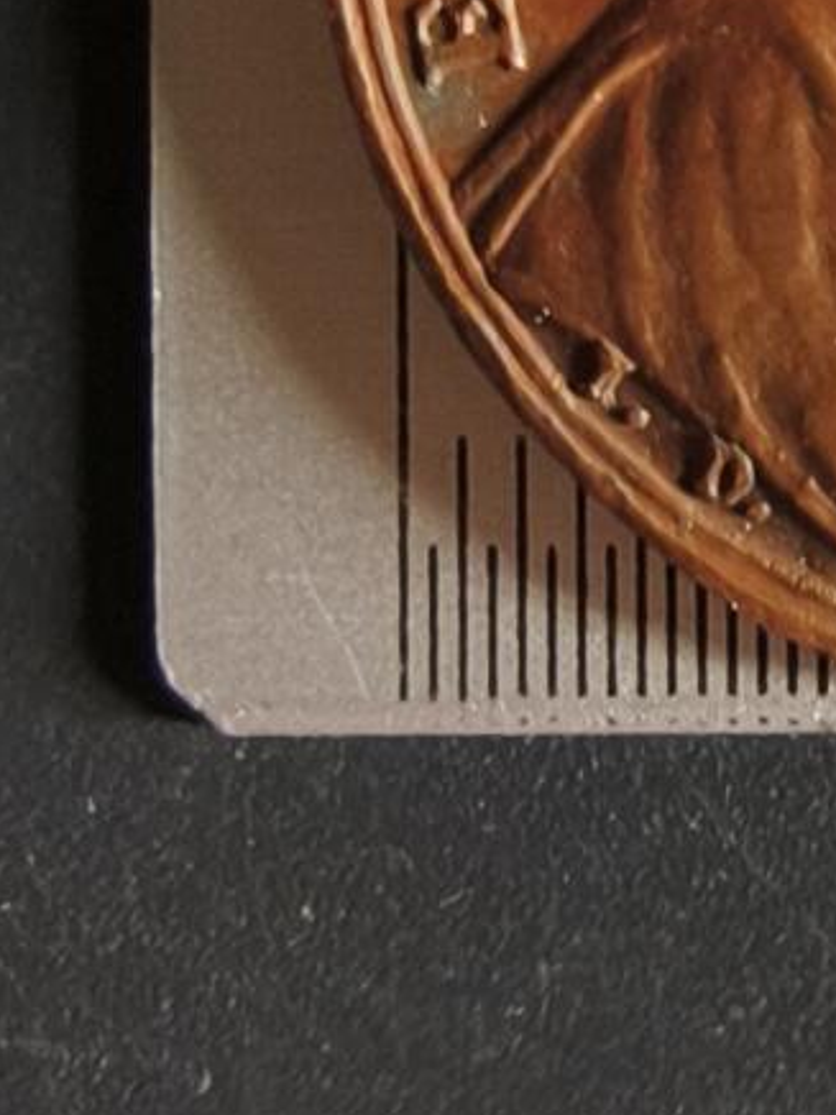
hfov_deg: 14.3
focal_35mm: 95
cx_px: 1347
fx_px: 3059
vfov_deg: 20.1
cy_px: 36
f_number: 2
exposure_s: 1/24
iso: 250
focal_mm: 2.32
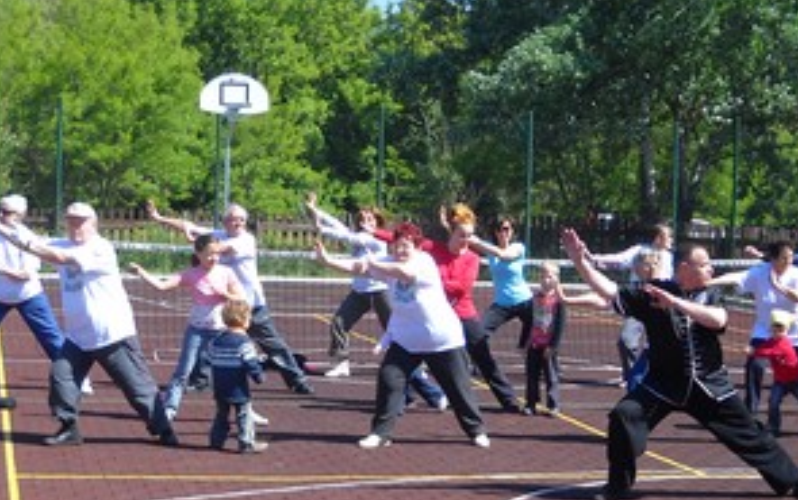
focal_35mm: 81
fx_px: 1763
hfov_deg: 25.5
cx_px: 325
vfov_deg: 16.1
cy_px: 345
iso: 64
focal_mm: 6.72
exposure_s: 1/176
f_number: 5.5
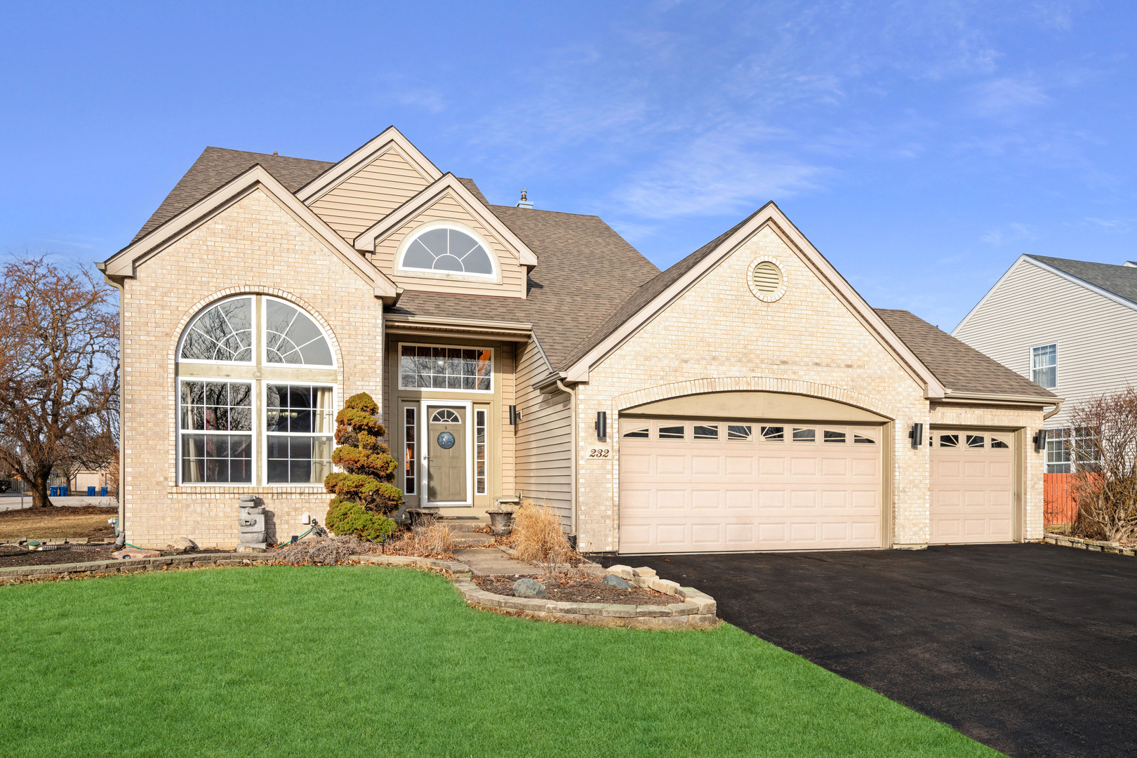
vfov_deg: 56.1
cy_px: 379
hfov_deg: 77.3
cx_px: 568
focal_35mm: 22
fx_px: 711
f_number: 9
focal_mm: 22.5
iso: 200
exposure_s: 1/640
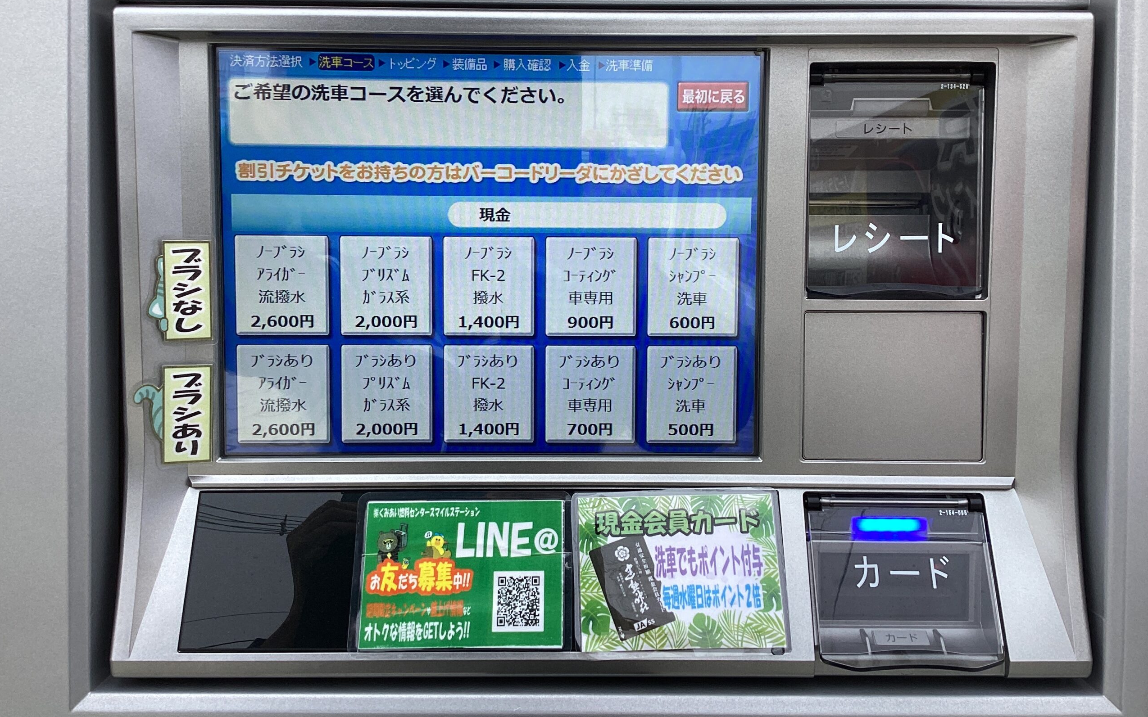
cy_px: 297
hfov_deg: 58.1
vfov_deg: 38.2
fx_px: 1032
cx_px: 572
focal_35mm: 33
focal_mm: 3.3
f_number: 2.4
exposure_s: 1/354
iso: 25
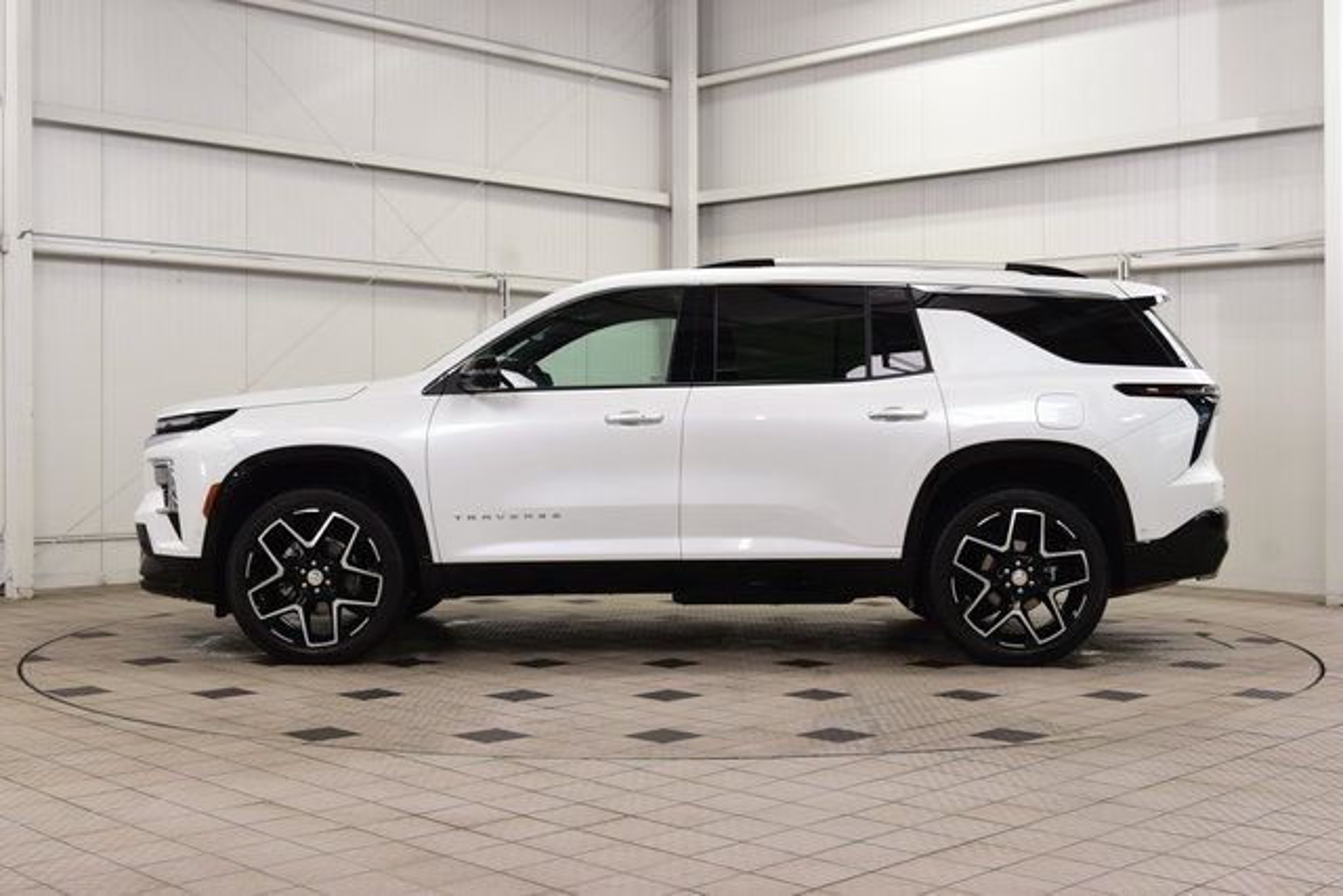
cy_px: 448
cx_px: 672
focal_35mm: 45
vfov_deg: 29.9
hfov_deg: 43.6
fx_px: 1679
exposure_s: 1/60
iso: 1000
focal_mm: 30
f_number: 8
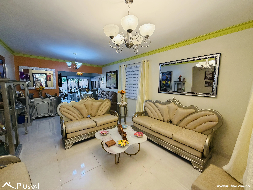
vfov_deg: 85.7
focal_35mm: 14
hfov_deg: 102.1
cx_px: 126
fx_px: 102
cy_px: 95
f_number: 2.2
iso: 250
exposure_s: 1/60
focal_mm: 2.22
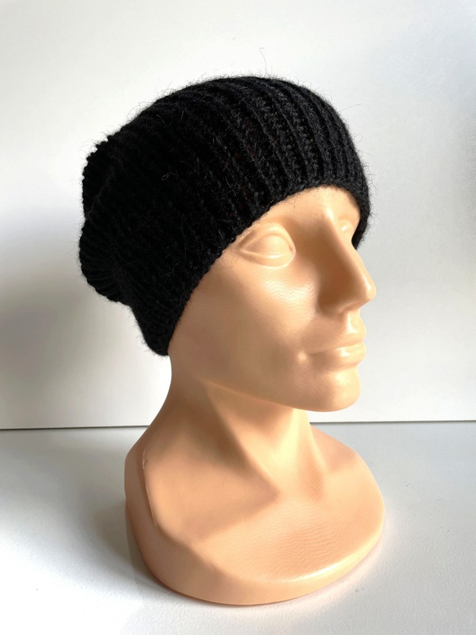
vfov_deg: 67.3
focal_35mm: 26
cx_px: 238
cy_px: 318
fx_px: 477
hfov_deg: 53.1
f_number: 1.6
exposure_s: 1/121
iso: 100
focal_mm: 4.2
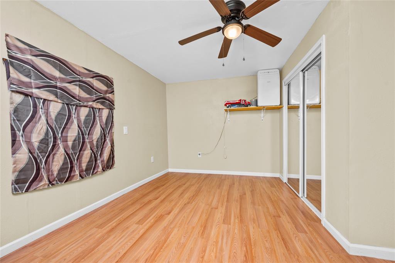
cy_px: 132
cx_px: 198
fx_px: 154
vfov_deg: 81.2
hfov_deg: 104.2
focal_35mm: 14
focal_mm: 14
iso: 400
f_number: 8
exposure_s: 1/40
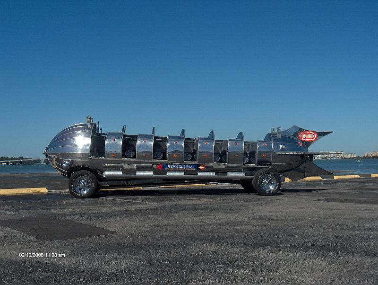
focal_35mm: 44
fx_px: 481
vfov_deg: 32.9
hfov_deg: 42.9
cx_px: 189
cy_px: 142
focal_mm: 9
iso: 100
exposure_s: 1/1163
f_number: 5
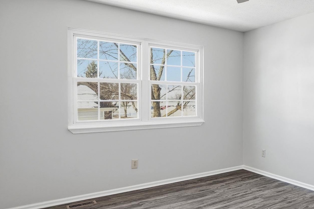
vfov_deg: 40.0
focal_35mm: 33
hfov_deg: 52.6
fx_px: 288
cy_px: 101
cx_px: 261
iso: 400
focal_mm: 16.5
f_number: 7.1
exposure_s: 1/50
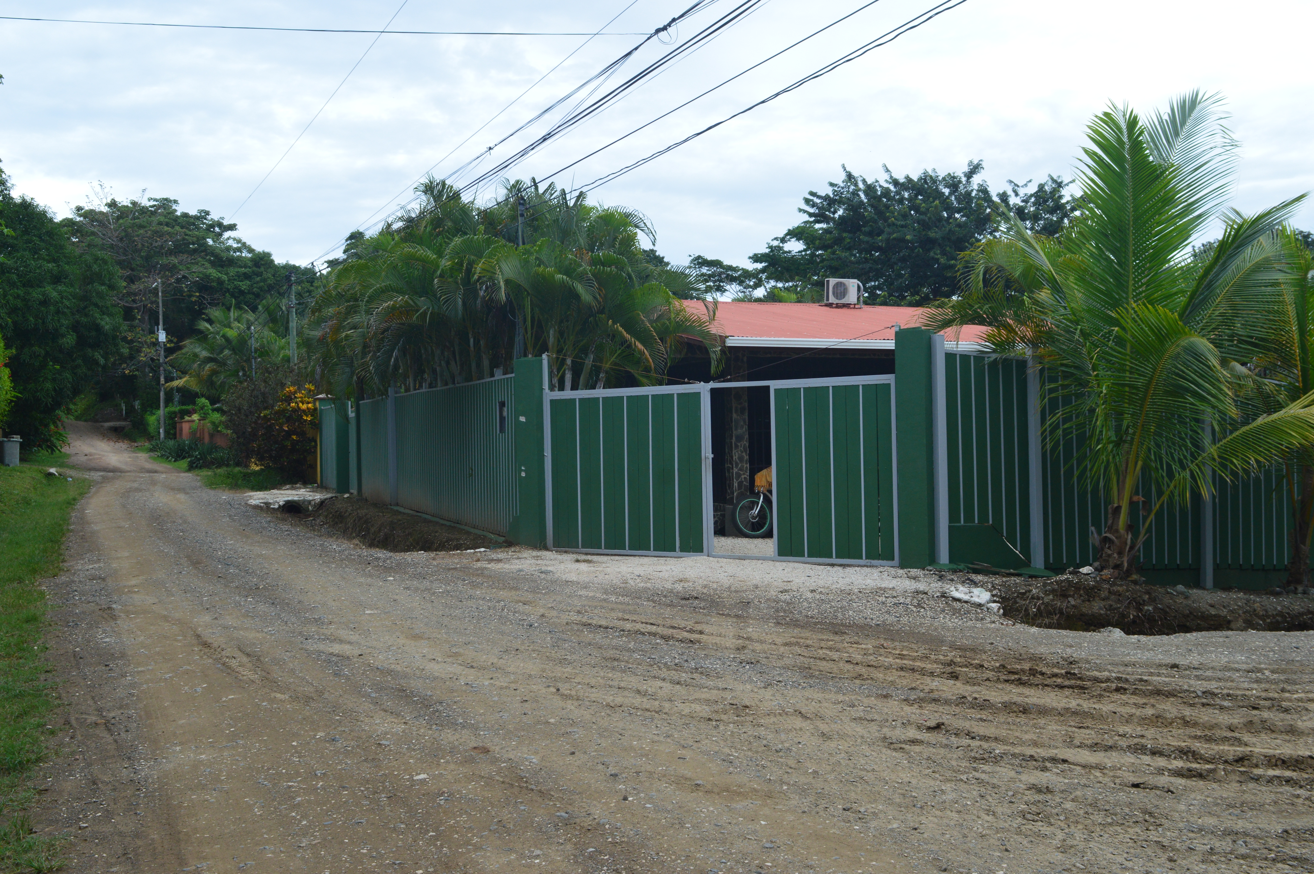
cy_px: 437
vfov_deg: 39.9
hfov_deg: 57.3
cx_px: 657
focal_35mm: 33
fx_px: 1203
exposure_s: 1/320
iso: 400
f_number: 10
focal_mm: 22
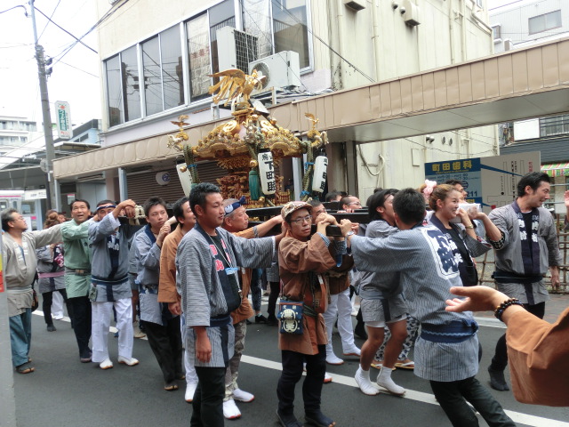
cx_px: 284
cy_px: 214
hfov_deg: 63.4
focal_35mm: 28
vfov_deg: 49.7
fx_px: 460
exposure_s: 1/250
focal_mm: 5
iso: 100
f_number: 3
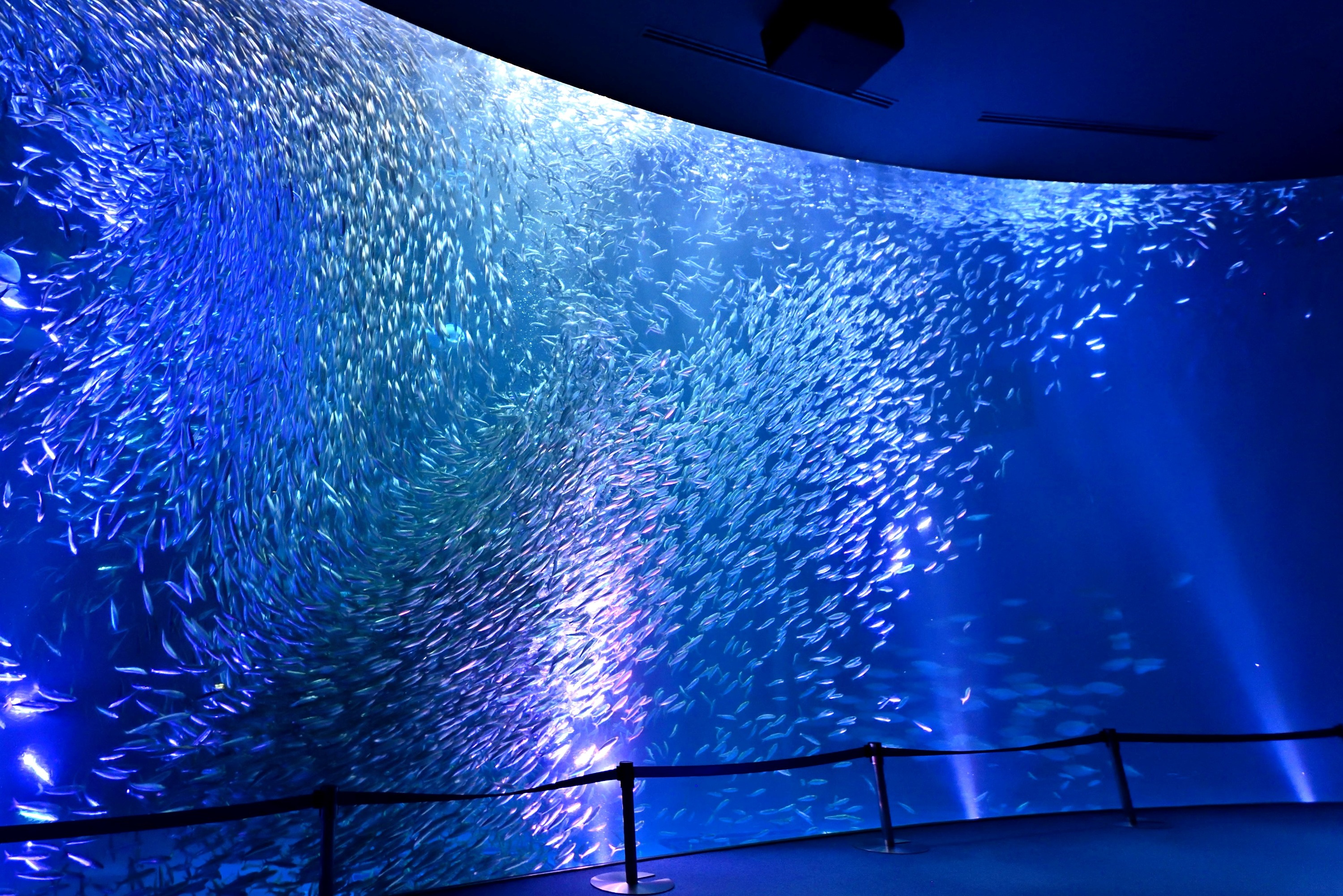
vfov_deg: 77.4
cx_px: 672
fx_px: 560
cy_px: 448
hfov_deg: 100.4
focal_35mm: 15
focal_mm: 15
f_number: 4.5
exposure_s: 1/60
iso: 1600
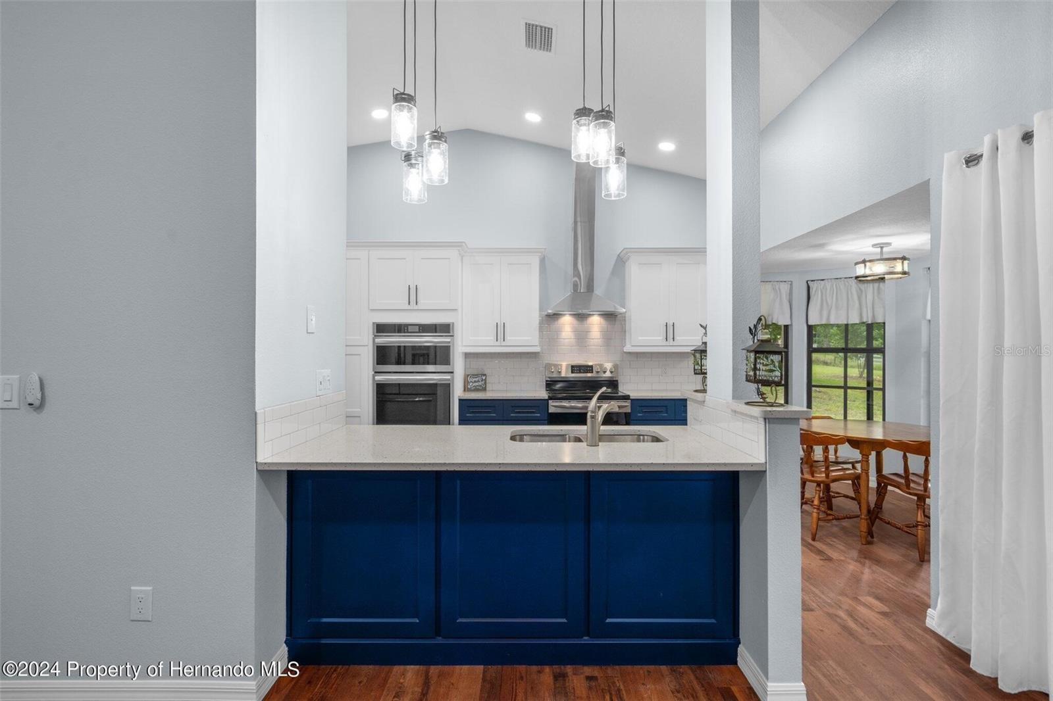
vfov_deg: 70.4
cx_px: 526
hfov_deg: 93.3
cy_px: 350
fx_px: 497
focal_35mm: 17
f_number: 8
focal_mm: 17
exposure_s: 1/6
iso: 400
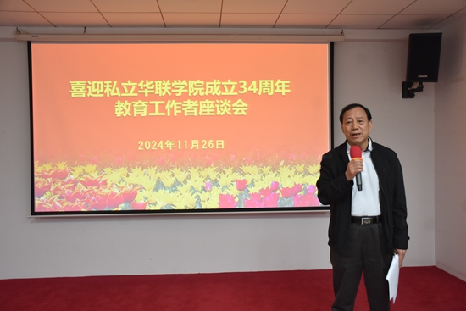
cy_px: 156
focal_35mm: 33
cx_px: 233
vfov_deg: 40.0
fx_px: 427
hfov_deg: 57.2
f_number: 3.5
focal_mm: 22
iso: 1000
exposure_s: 1/50
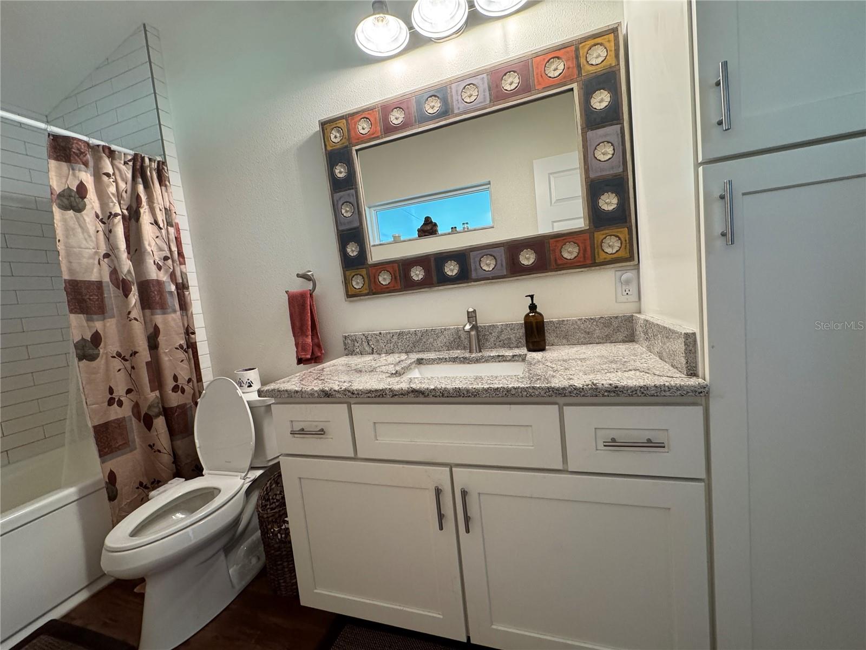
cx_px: 433
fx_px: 350
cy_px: 325
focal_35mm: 14
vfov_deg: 85.7
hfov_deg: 102.1
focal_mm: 2.22
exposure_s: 1/120
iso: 320
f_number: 2.2
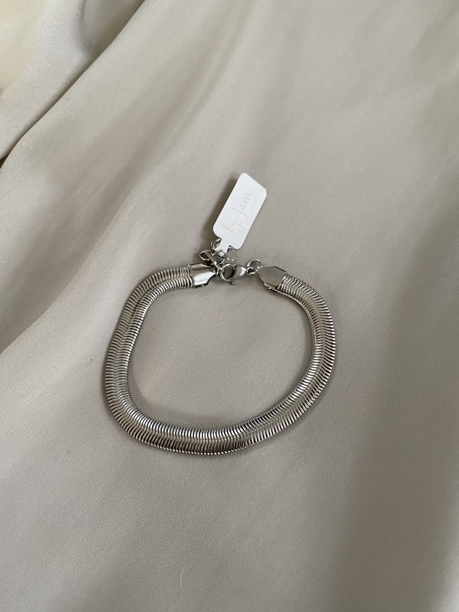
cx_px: 230
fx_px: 460
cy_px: 306
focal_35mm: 26
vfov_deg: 67.3
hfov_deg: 53.1
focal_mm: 4.25
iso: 160
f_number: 1.8
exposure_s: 1/50
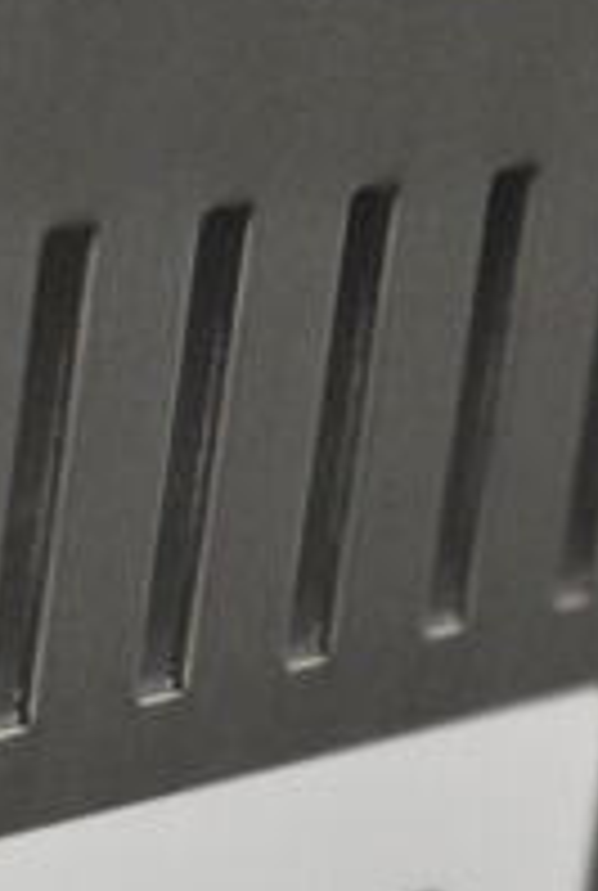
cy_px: 1591
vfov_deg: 6.9
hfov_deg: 4.7
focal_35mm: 290
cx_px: -126
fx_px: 7188
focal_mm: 42
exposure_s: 1/60
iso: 3600
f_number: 5
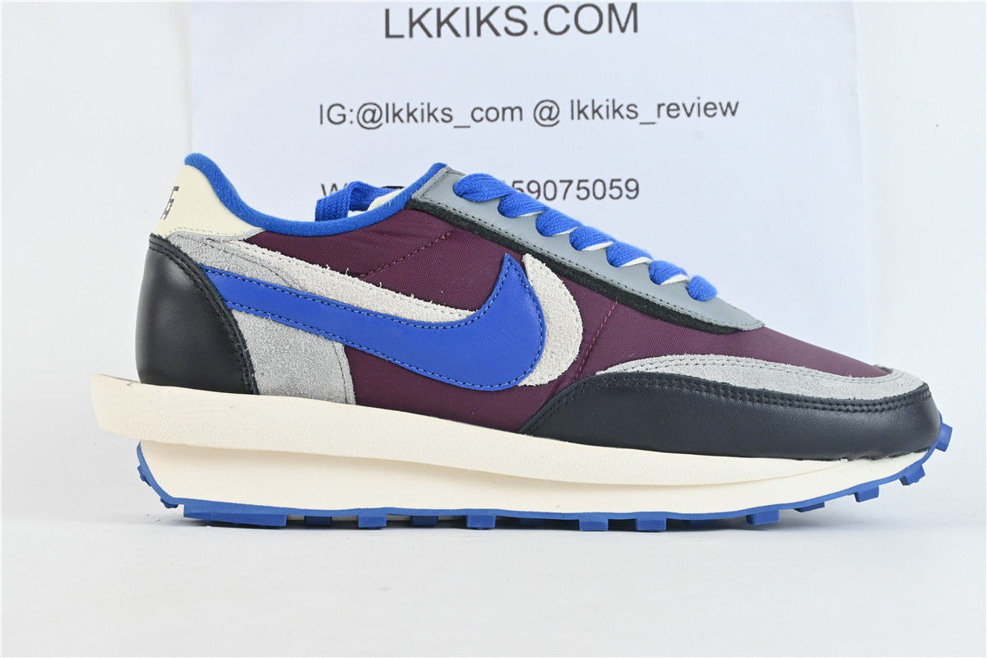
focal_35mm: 51
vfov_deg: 26.5
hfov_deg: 38.9
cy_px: 329
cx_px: 494
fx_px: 1398
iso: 1000
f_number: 10
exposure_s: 1/60
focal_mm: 34
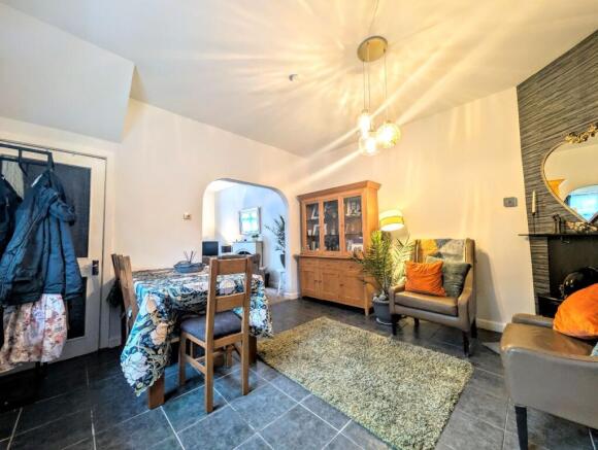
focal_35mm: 12
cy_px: 225
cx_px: 299
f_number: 1.7
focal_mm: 2.02
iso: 56
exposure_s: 1/20
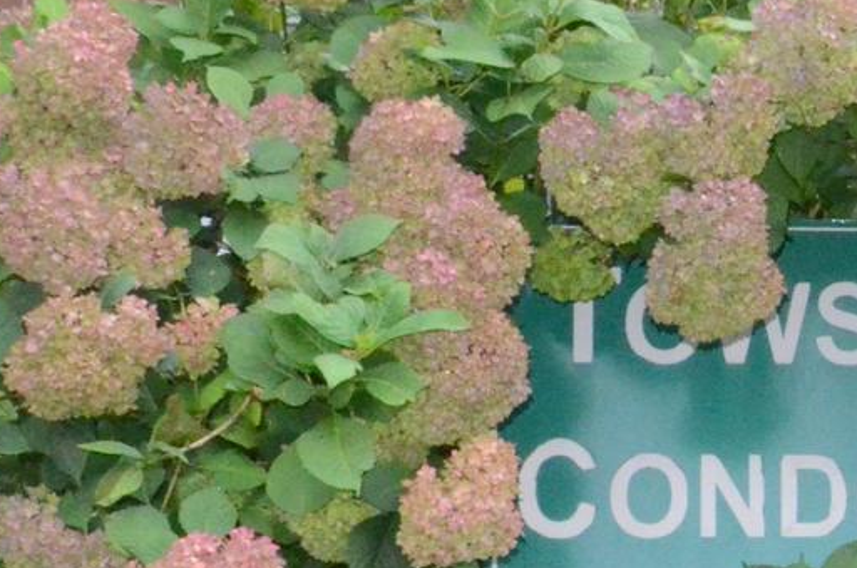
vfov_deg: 10.7
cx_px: 1234
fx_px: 2993
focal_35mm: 126
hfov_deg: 15.2
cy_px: 560
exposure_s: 1/250
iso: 6400
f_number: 25
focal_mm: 21
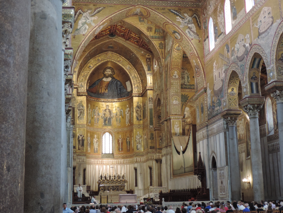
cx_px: 142
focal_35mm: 50
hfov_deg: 38.2
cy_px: 106
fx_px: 409
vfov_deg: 29.1
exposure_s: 1/13
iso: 450
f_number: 3.6
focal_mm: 8.9
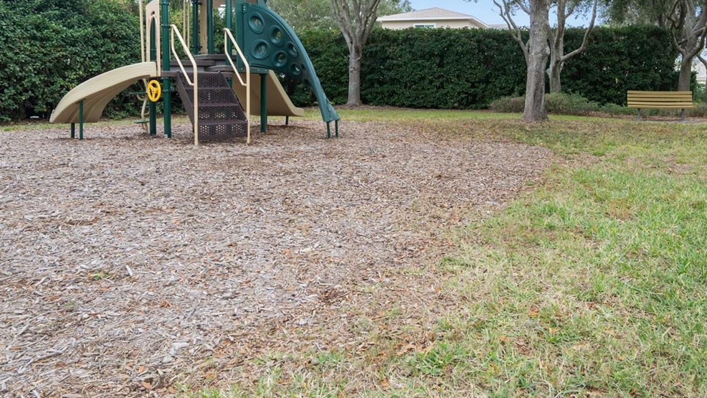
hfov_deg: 61.3
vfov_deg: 37.2
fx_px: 581
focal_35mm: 31
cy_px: 118
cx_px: 465
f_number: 8
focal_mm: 21
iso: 320
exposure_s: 1/15
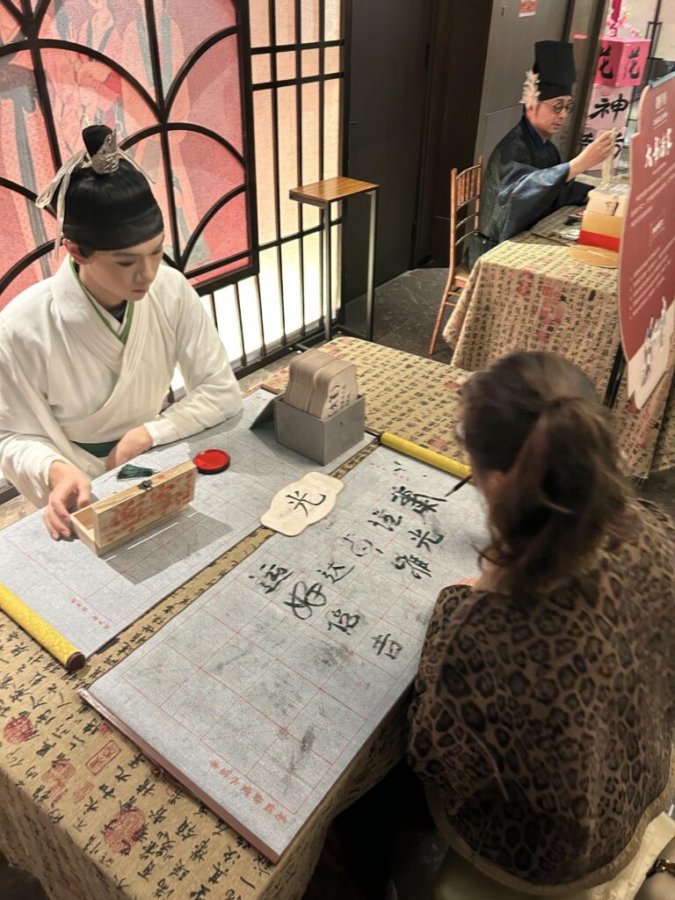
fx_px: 676
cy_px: 450
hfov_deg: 53.1
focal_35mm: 26
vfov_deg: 67.3
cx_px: 338
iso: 320
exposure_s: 1/50
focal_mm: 5.7
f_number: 1.5
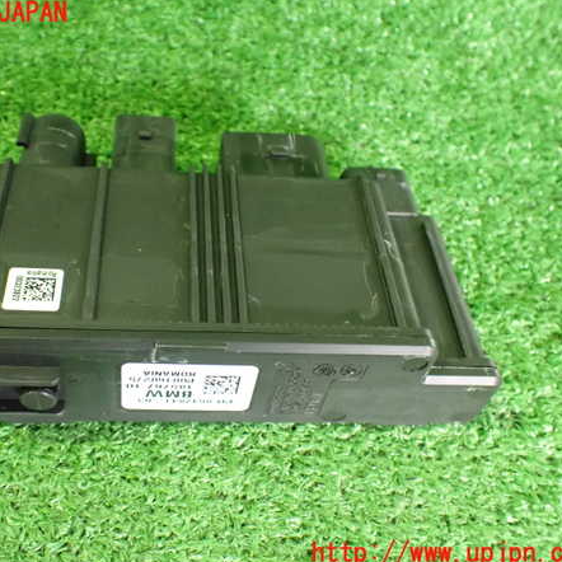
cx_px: 217
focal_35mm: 36
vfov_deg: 46.0
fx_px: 661
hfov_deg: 45.7
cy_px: 284
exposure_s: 1/30
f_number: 2.3
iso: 1250
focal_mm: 5.4
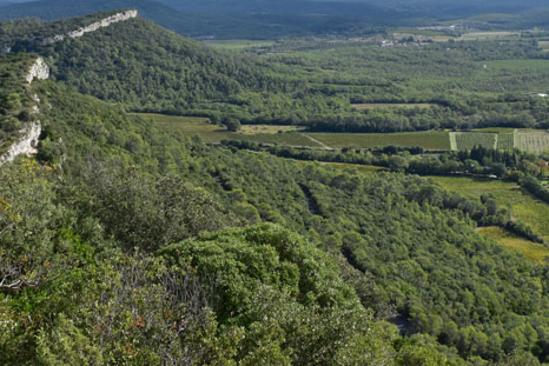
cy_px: 152
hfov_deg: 34.4
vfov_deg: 23.4
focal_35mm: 58
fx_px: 885
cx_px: 312
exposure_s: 1/400
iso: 400
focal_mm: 18
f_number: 14
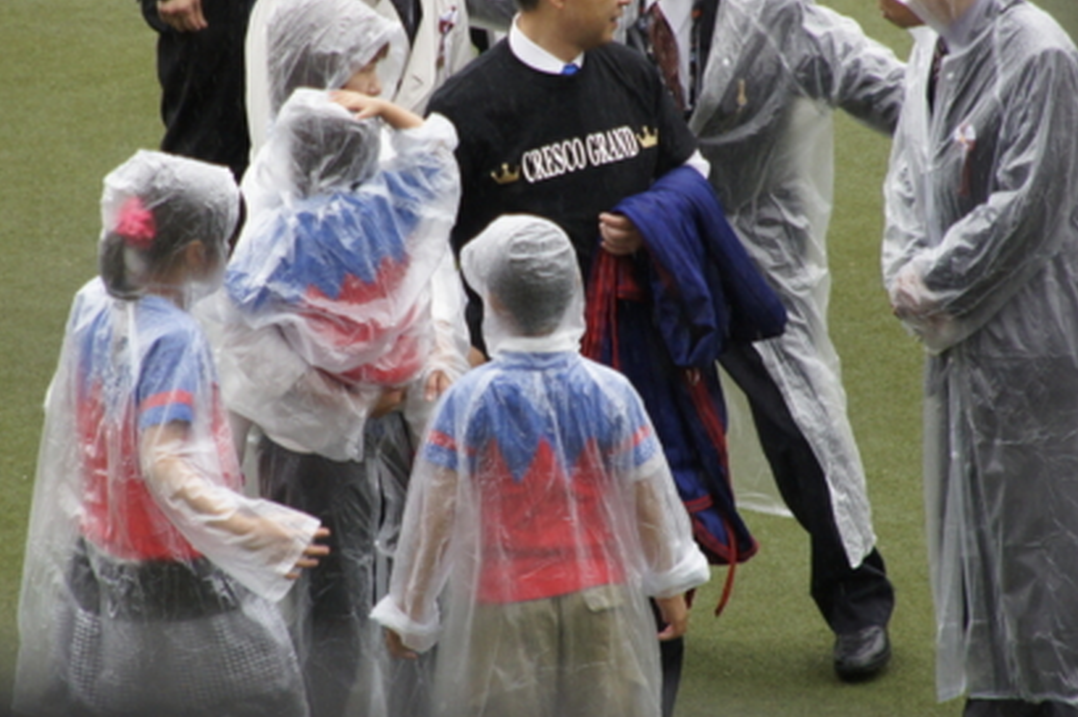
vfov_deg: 3.1
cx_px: 513
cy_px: 306
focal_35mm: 439
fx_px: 13140
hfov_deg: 4.7
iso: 1250
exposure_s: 1/320
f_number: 6.3
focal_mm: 200
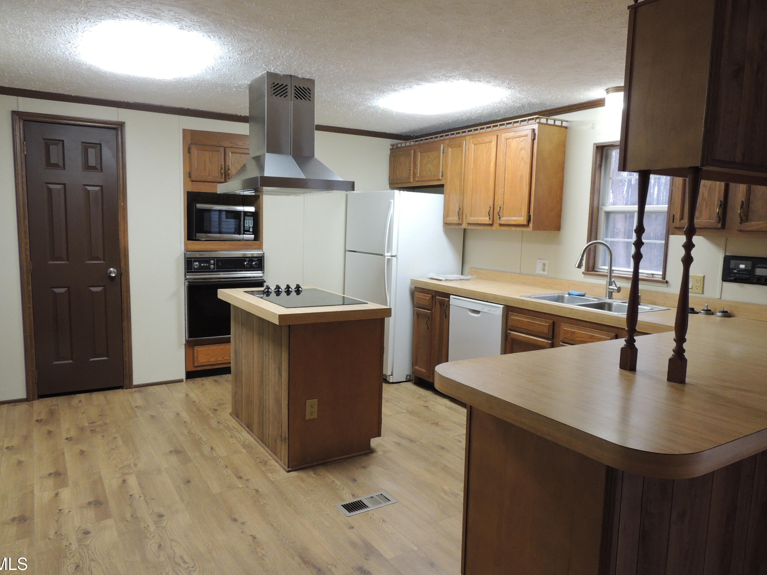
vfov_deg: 54.9
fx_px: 554
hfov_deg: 69.4
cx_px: 380
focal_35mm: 25
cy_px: 292
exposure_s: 1/30
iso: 320
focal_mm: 4.3
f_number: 3
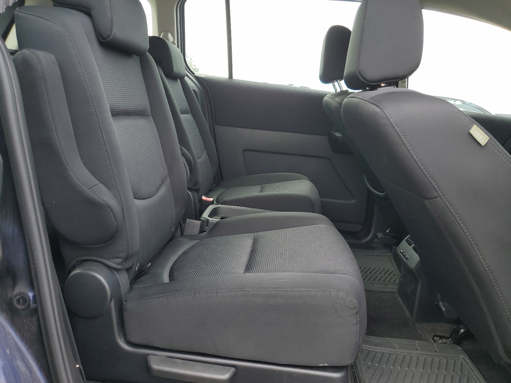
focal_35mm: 26
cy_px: 192
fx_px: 384
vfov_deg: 53.1
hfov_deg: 67.3
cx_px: 256
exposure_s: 1/323
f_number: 1.5
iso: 50
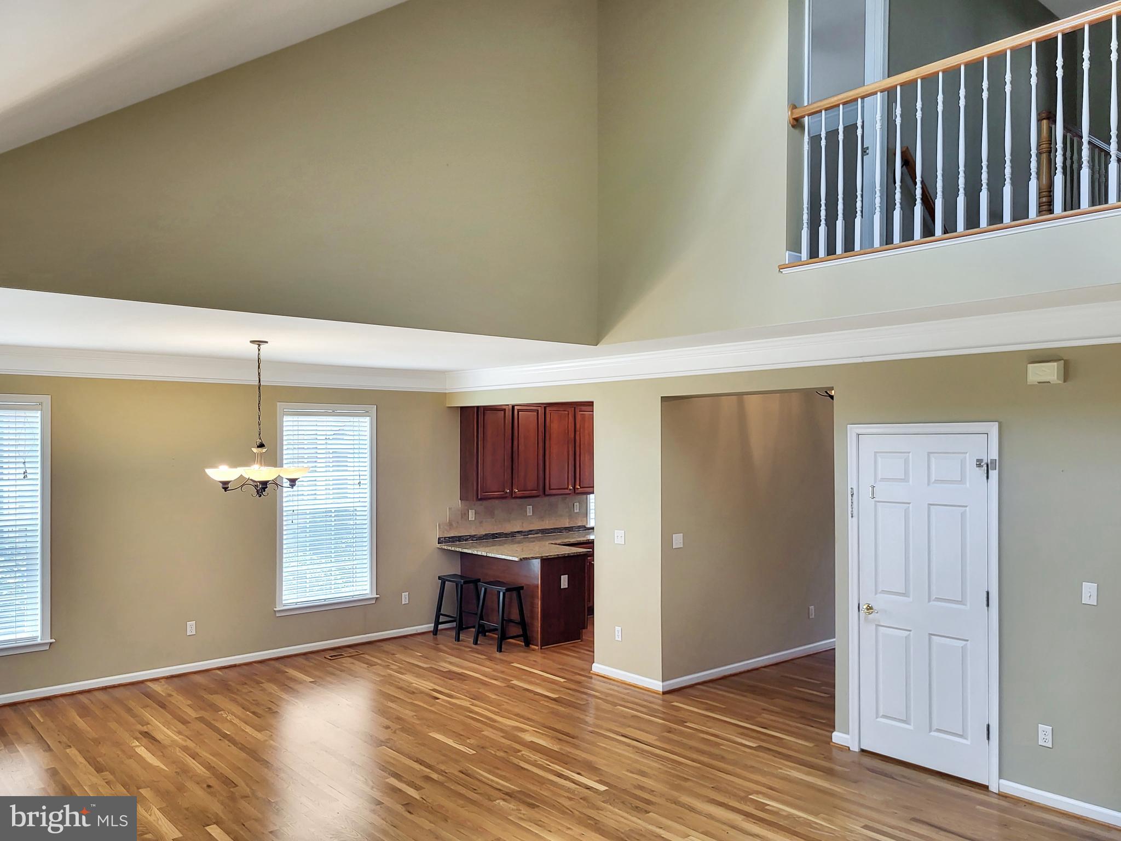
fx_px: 842
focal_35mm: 26
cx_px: 560
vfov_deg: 53.1
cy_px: 420
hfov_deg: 67.3
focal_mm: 5.4
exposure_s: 1/120
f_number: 1.8
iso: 125
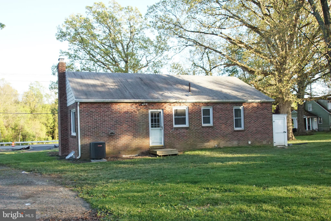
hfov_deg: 53.1
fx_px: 331
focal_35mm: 36
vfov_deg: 36.9
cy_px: 110
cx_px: 166
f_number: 5
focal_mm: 24
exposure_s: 1/1000
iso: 2000
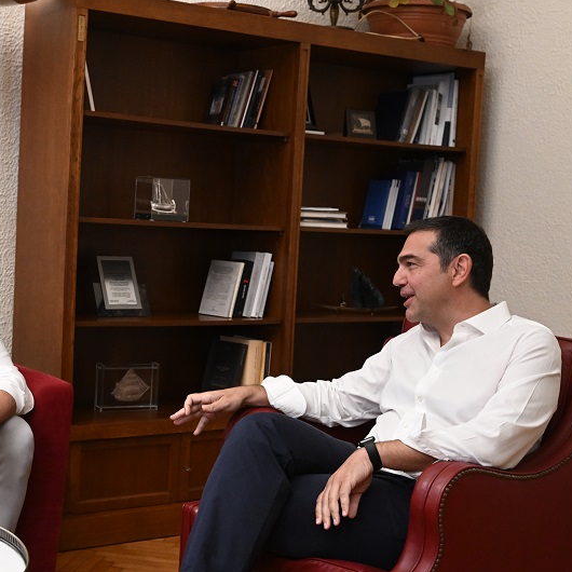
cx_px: 190
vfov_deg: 29.1
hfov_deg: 28.9
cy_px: 285
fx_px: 1103
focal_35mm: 59
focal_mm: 46
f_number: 5
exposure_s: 1/320
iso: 6400
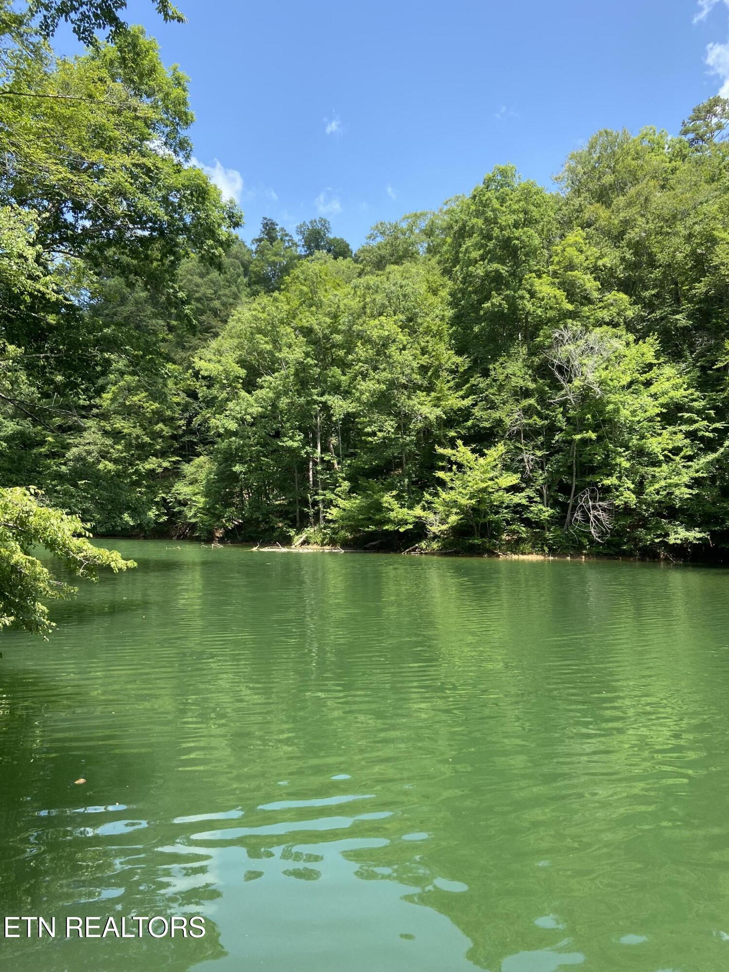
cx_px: 364
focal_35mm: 26
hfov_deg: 53.1
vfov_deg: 67.3
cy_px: 486
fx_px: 730
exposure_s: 1/733
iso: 32
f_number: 1.8
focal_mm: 4.25
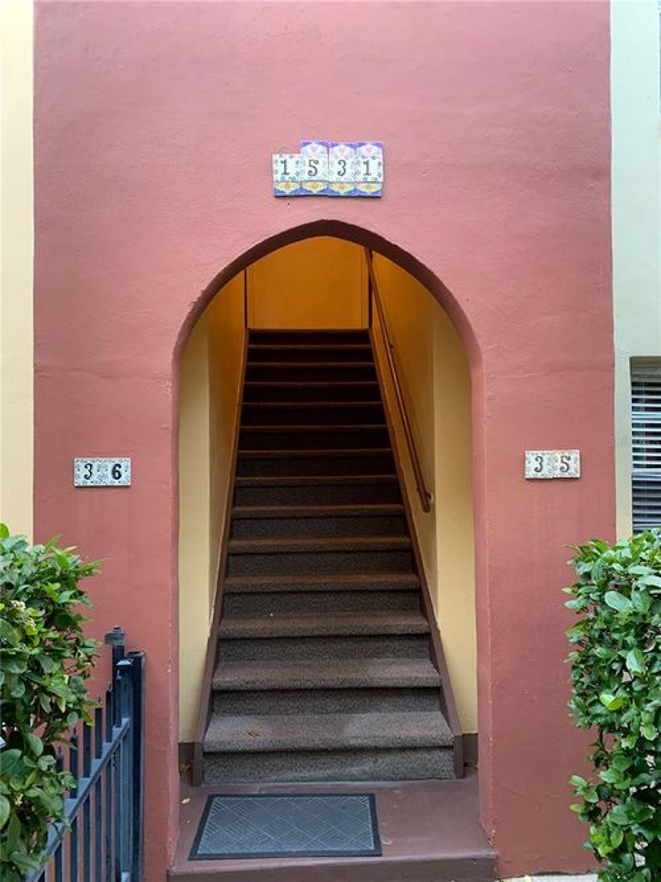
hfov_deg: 53.0
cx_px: 330
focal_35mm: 26
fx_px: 662
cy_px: 441
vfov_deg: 67.3
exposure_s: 1/60
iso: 160
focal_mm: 4.25
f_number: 1.8
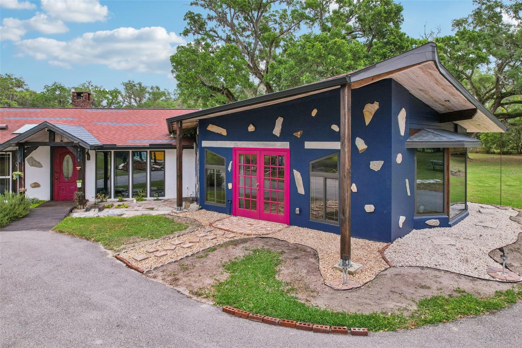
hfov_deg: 78.6
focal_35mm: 22
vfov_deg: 57.2
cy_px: 174
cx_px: 261
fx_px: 319
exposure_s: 1/1500
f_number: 2.8
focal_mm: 8.4
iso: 100
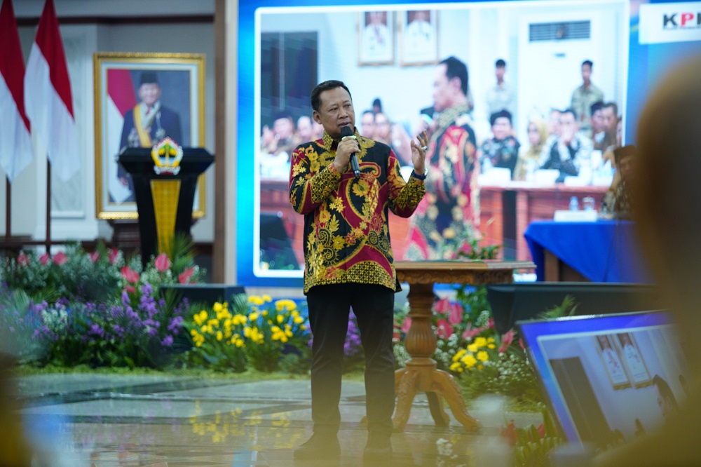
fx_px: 3212
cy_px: 234
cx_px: 350
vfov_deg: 8.3
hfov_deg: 12.5
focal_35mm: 165
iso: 1600
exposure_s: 1/100
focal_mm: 165
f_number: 4
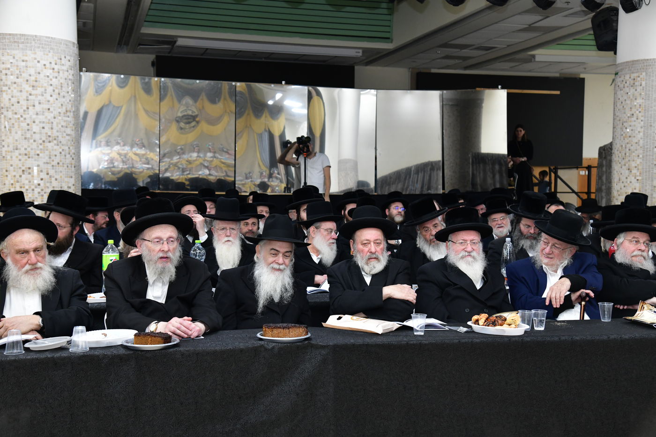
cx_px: 328
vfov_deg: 28.1
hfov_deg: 41.1
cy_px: 218
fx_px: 875
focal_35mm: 48
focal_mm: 48
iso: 2000
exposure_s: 1/100
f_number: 5.6
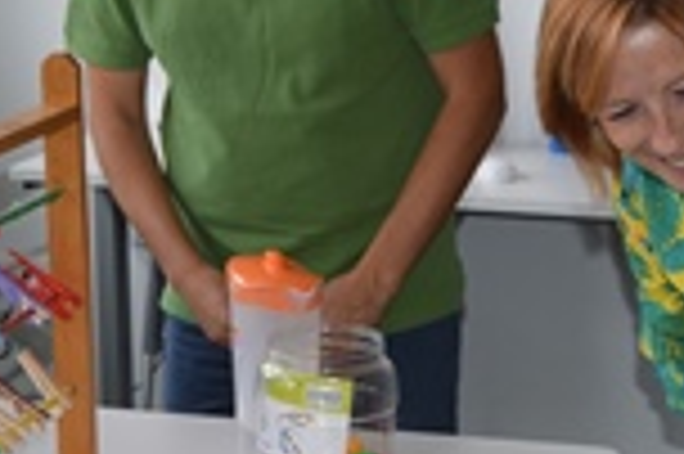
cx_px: 324
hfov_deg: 18.0
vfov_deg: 12.0
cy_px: 153
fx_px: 2164
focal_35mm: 114
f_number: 4
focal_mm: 18
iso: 180
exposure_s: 1/125
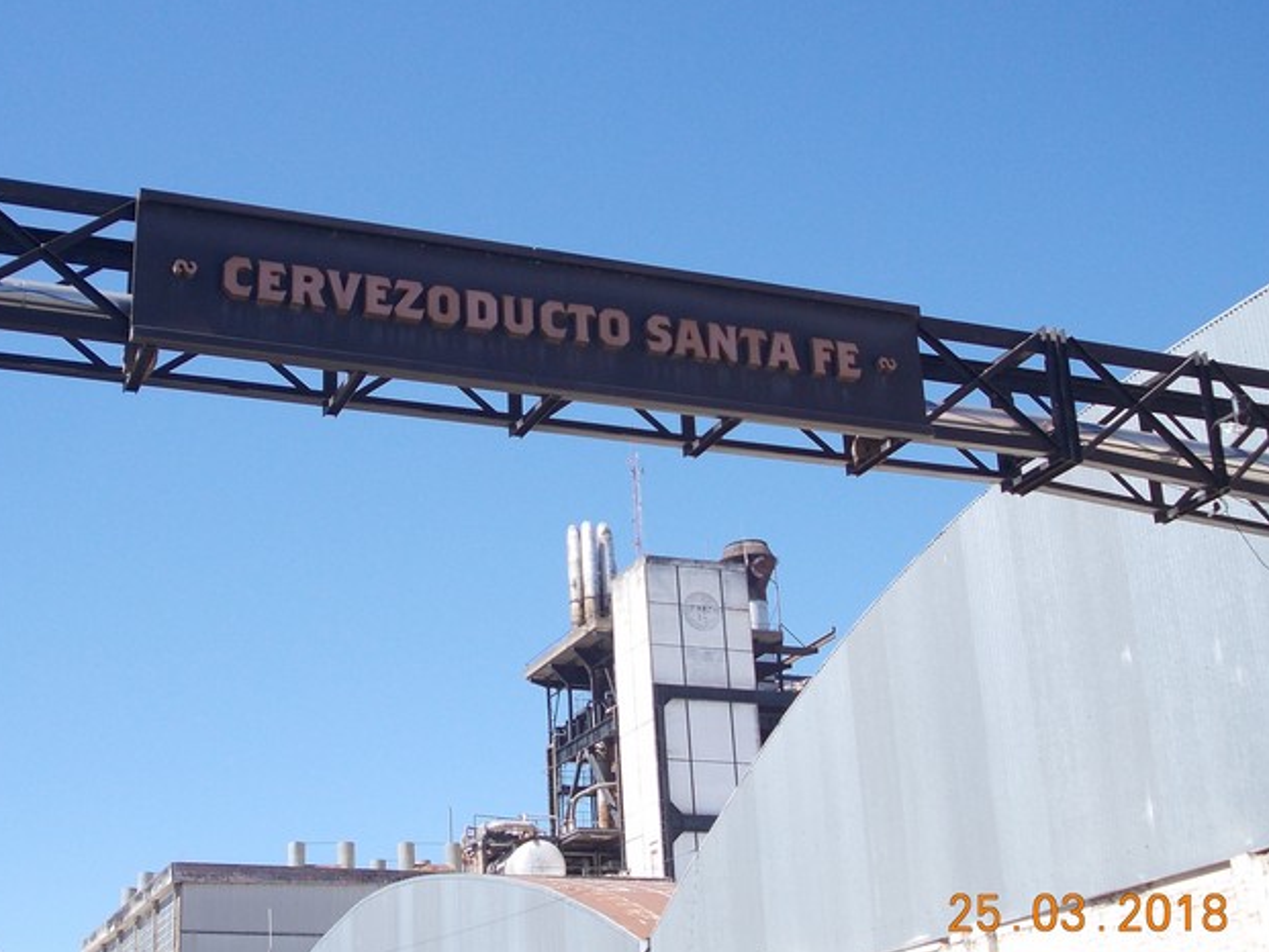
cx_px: 525
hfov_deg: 36.1
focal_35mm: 53
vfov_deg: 27.5
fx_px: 1943
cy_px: 466
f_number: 6.5
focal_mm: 6.1
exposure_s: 1/125
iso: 80
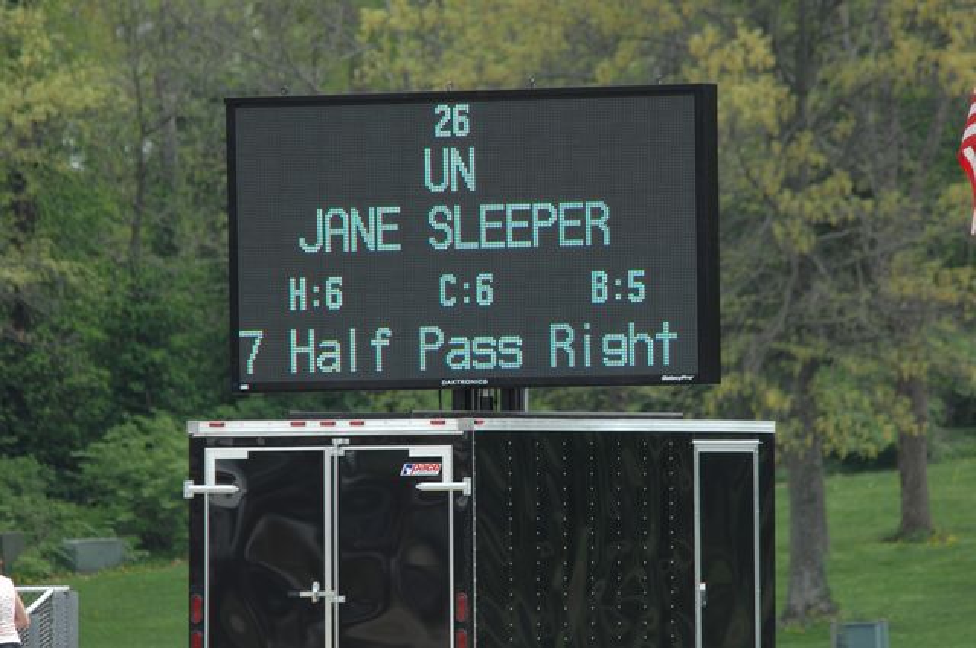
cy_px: 324
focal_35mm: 495
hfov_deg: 4.2
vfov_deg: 2.8
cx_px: 488
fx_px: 13403
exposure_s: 1/500
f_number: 5.3
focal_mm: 330
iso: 200
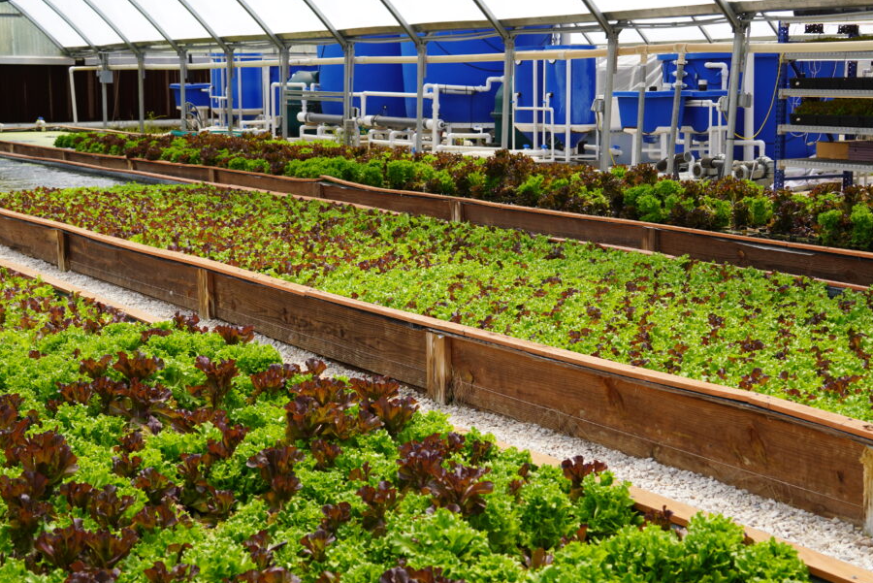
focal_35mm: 58
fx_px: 1407
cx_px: 433
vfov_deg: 23.4
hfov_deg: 34.5
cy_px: 259
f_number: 5
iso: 100
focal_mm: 34
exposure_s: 1/320
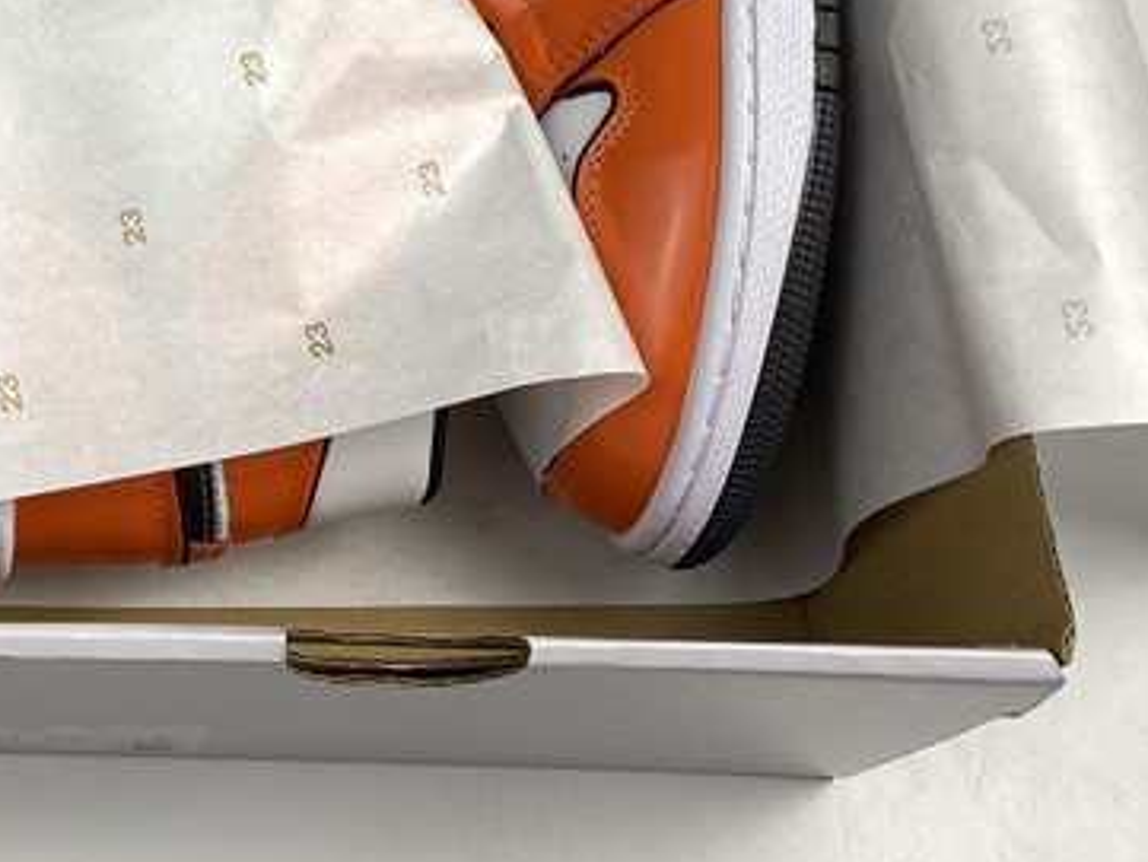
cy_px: -92
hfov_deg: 24.5
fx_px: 2389
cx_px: -223
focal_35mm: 72
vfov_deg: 19.6
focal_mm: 4.25
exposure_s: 1/100
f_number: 1.8
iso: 40
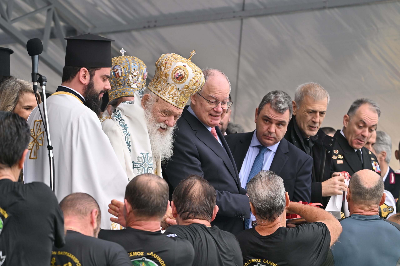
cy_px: 133
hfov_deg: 11.4
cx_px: 200
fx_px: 1999
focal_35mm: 180
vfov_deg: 7.6
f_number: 6.3
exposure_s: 1/500
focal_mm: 180
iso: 640
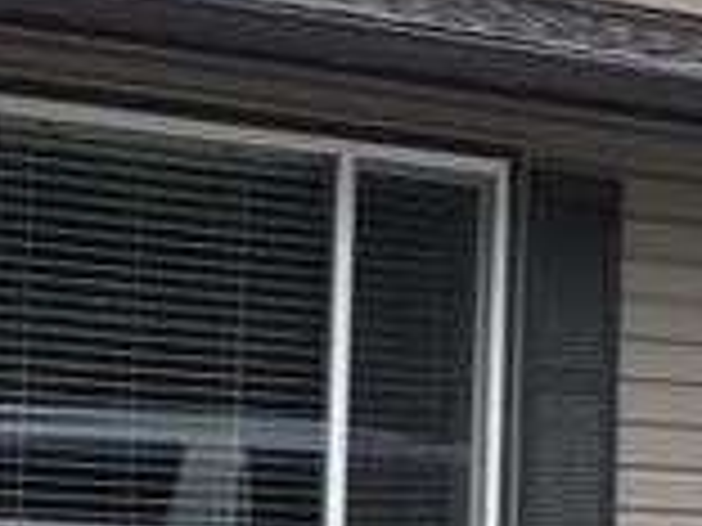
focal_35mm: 120
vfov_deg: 12.3
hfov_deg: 15.1
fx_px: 2434
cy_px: 353
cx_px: -364
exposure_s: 1/276
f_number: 1.8
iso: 20
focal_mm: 4
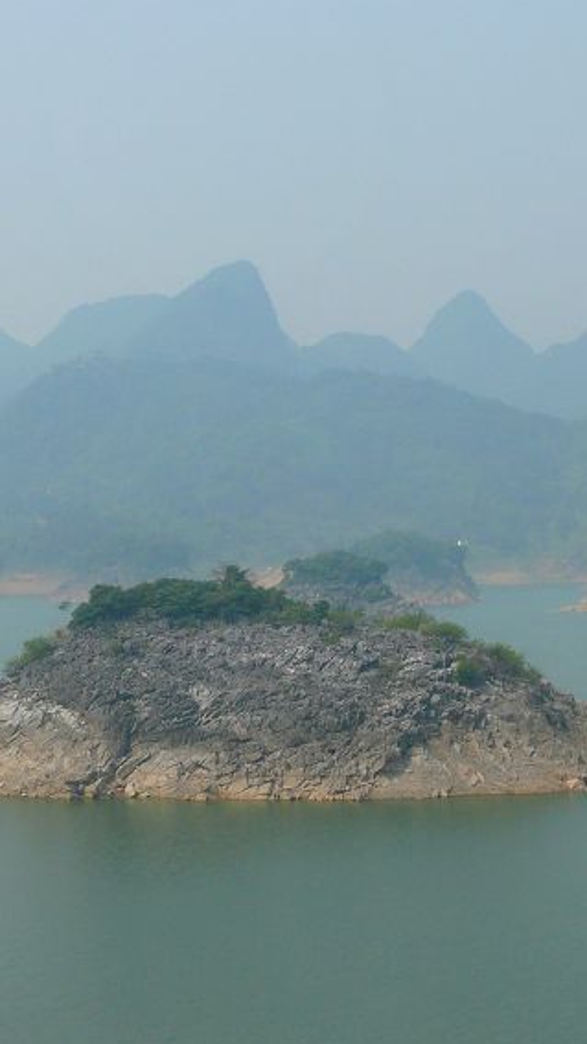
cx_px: 353
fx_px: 2296
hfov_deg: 14.6
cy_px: 545
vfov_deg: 25.6
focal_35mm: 83
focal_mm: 8.8
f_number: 11
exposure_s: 1/160
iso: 100
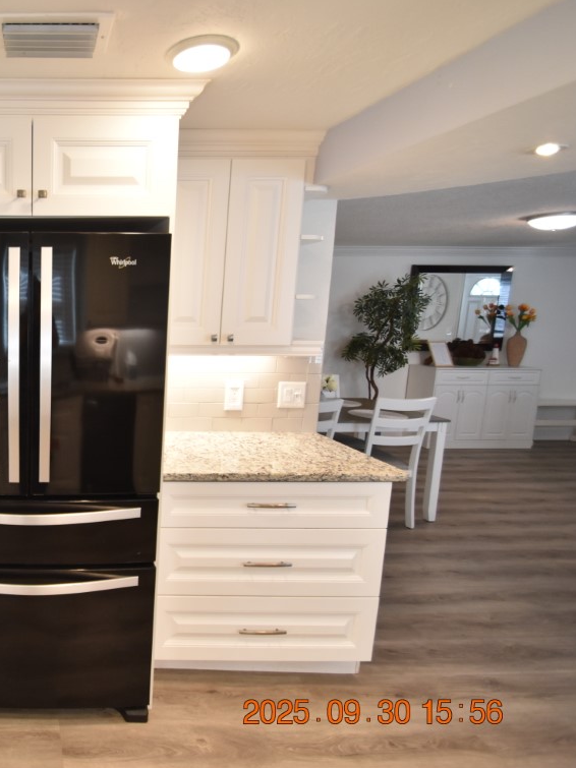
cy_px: 380
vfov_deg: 76.4
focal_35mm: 22
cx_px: 27
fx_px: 488
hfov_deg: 51.5
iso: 800
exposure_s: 1/125
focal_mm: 10
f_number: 3.5
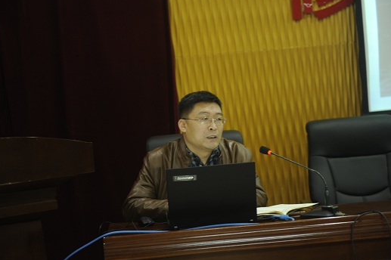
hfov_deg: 27.0
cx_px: 191
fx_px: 814
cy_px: 131
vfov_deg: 18.2
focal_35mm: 75
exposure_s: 1/15
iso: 1000
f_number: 2.8
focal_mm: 70
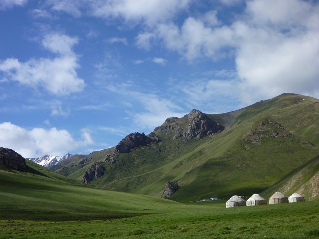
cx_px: 160
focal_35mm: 55
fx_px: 507
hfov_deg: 34.9
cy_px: 120
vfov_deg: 26.6
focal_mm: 9.8
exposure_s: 1/400
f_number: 4.9
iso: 80
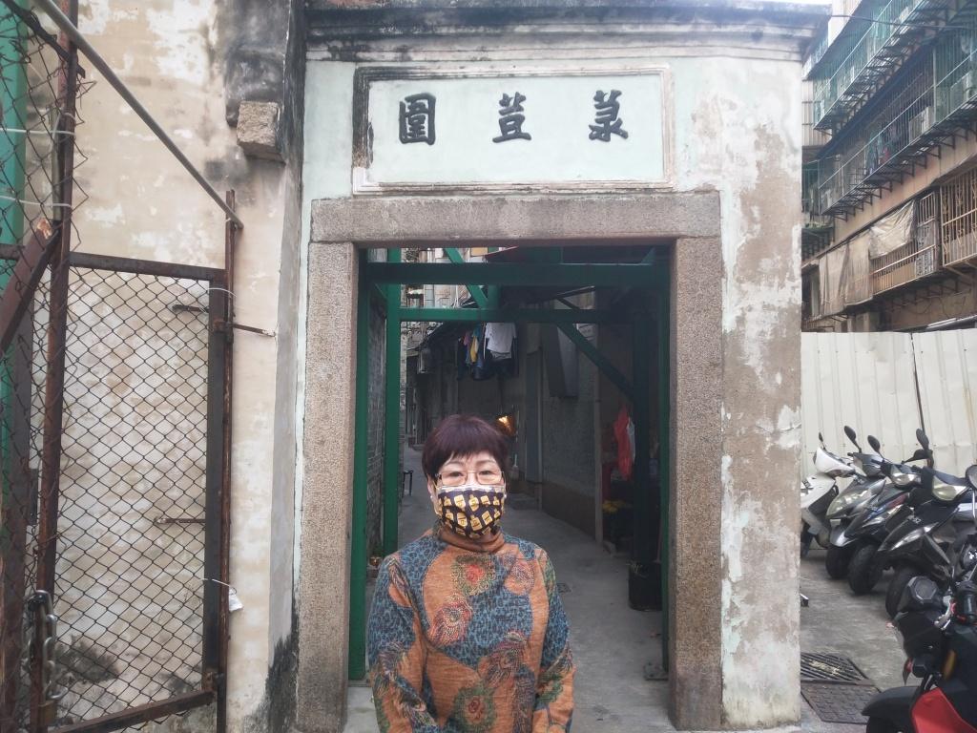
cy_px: 366
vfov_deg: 46.8
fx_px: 847
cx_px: 488
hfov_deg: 60.0
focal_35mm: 30
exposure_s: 1/196
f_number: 1.8
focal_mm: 3.95
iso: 50
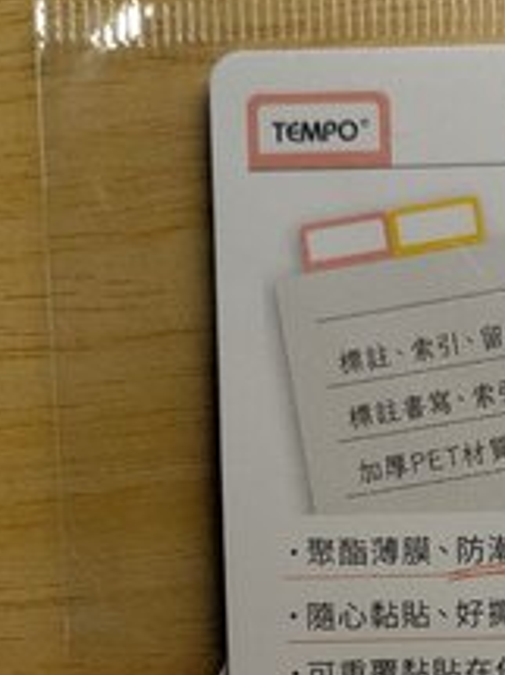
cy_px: 664
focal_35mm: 62
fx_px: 1207
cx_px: 452
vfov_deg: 29.3
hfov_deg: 23.0
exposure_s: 1/120
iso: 109
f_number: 1.89
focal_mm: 5.43
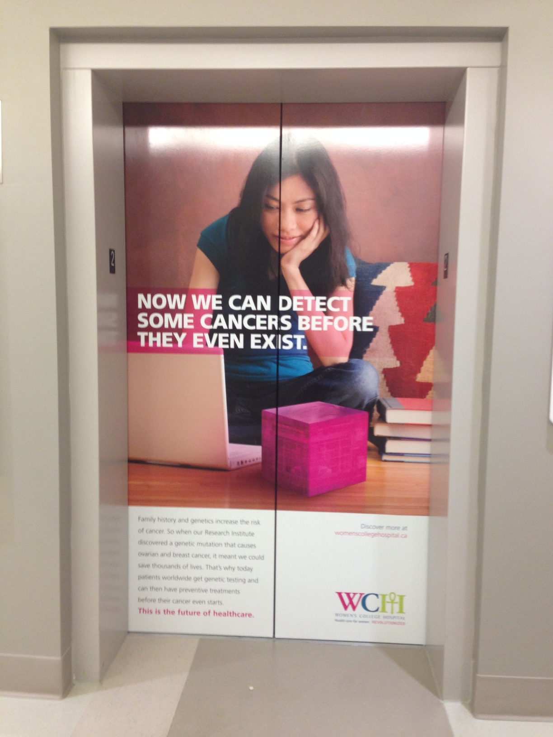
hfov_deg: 42.9
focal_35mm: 33
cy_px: 368
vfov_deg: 55.4
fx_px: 703
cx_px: 276
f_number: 2.4
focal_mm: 4.12
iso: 100
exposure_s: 1/20
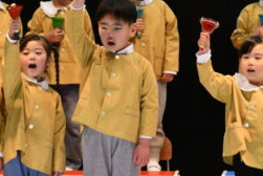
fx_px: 2326
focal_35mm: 318
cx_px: 158
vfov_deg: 4.3
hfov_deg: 6.5
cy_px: 54
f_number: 5.6
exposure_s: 1/160
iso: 1600
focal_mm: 80
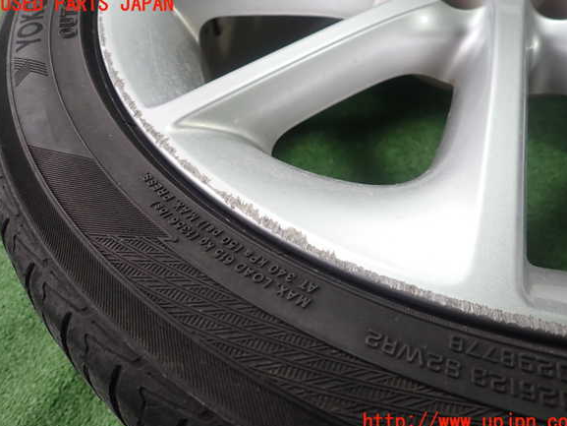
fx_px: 426
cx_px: 290
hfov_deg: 67.3
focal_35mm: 26
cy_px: 213
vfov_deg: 53.1
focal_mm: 4.5
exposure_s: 1/60
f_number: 2
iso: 100
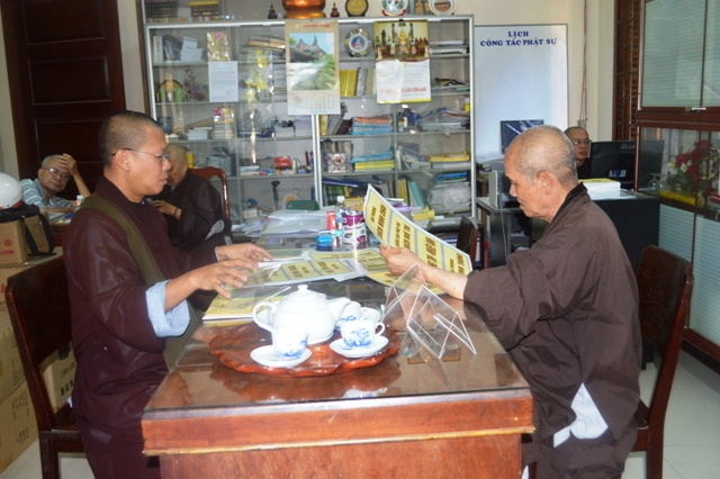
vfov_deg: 36.8
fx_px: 720
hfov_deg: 53.2
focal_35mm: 36
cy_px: 240
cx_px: 360
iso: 1000
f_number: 4
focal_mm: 24
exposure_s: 1/60
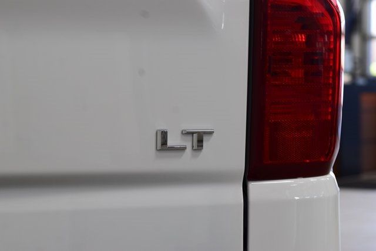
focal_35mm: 105
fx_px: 1097
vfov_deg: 13.0
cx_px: 188
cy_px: 126
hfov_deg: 19.5
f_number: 7.1
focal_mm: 70
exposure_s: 1/30
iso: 640
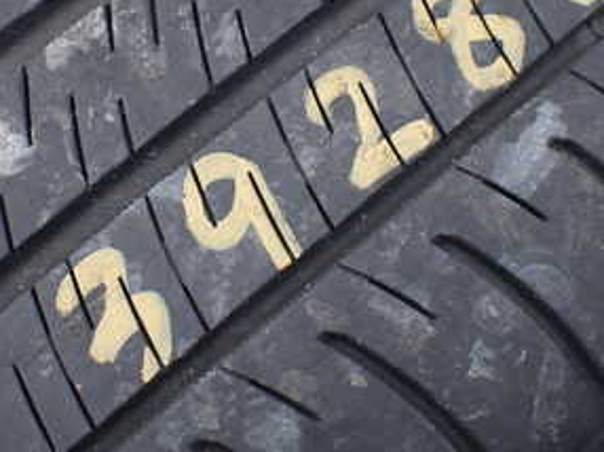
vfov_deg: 23.2
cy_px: 167
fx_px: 1098
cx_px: 258
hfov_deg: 30.7
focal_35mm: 63
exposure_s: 1/125
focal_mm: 5.4
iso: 125
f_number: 2.3
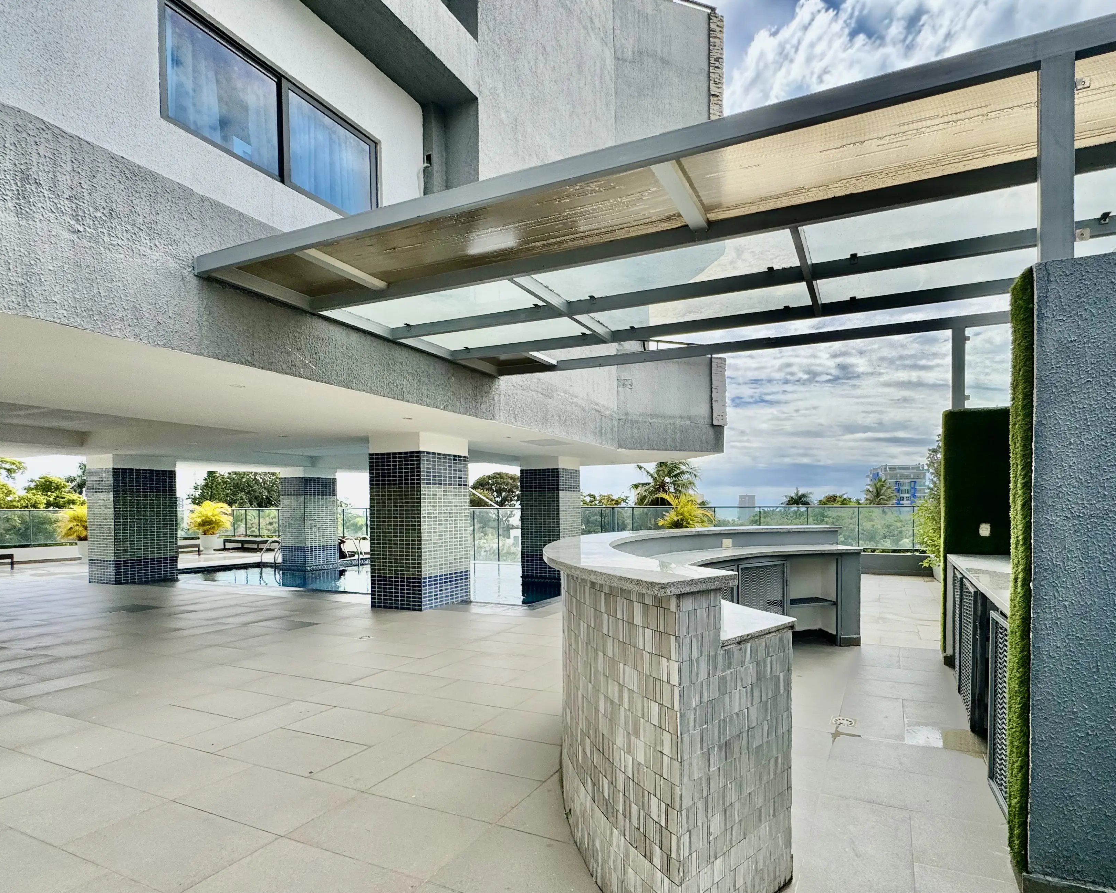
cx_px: 658
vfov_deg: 76.4
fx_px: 562
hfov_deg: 88.7
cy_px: 520
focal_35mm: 17
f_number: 2.2
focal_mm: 2.22
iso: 50
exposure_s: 1/1789
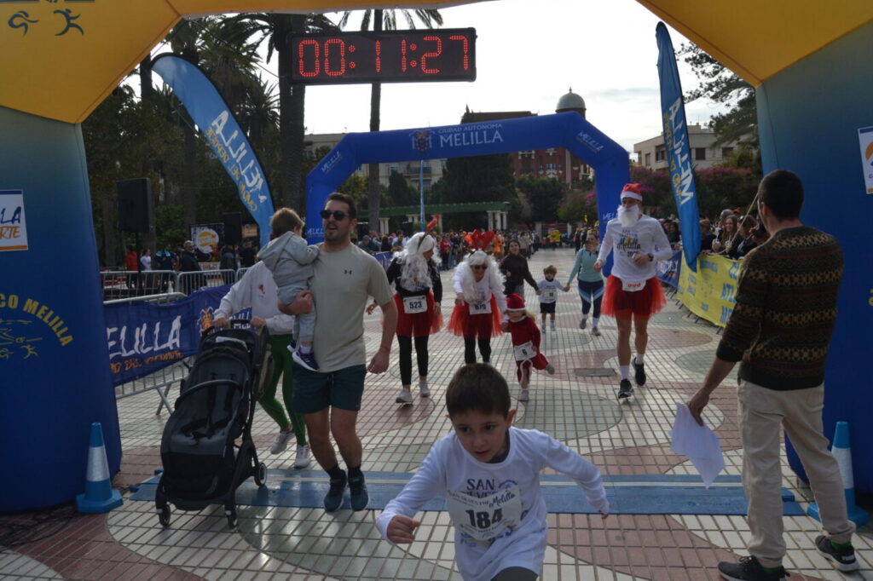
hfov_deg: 67.4
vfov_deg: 47.9
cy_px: 290
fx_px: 655
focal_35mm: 27
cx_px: 436
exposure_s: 1/1600
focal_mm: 18
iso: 400
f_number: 5.6
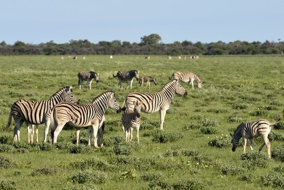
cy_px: 95
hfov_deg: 7.4
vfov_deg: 4.9
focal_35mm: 280
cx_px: 142
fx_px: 2209
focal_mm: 280
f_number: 10
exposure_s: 1/1000
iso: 400
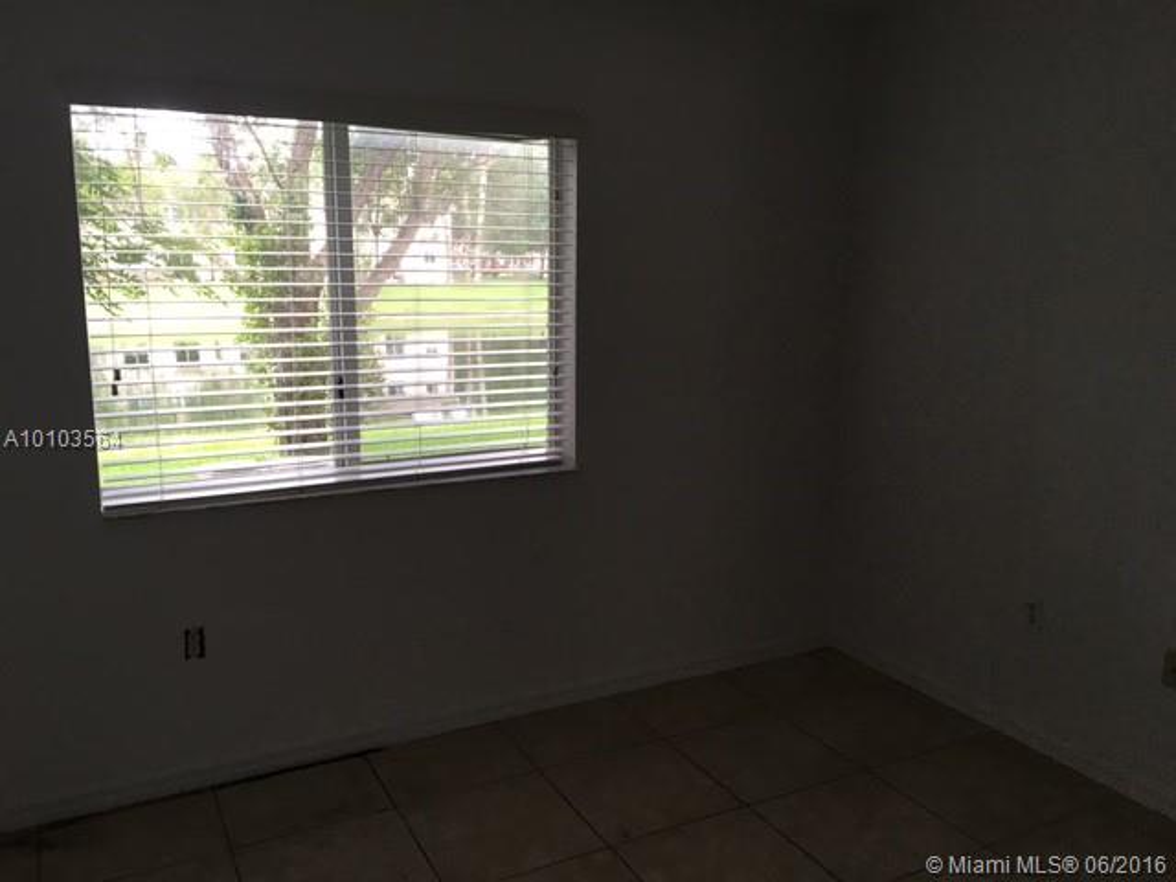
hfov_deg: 61.7
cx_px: 588
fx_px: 985
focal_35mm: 29
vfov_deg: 48.2
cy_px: 441
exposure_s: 1/30
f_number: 2.2
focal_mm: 4.15
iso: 32
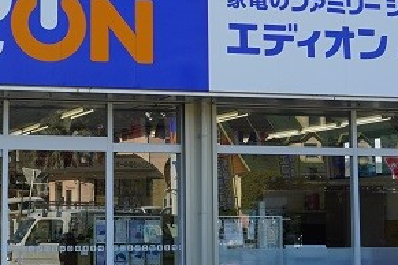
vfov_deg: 13.8
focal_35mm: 99
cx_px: 74
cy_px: 72
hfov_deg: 20.4
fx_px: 1094
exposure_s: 1/100
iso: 100
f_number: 9
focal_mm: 16
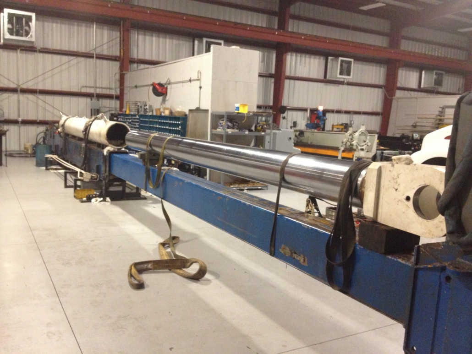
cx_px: 236
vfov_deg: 40.7
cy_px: 177
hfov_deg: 52.6
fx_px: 477
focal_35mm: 35
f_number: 2.4
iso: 400
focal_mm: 4.28
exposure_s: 1/15
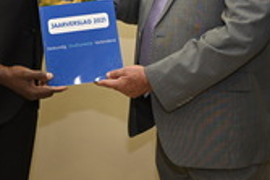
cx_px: 73
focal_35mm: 81
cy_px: -19
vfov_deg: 16.3
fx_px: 607
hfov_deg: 24.8
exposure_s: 1/80
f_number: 4.5
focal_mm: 30
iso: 1000
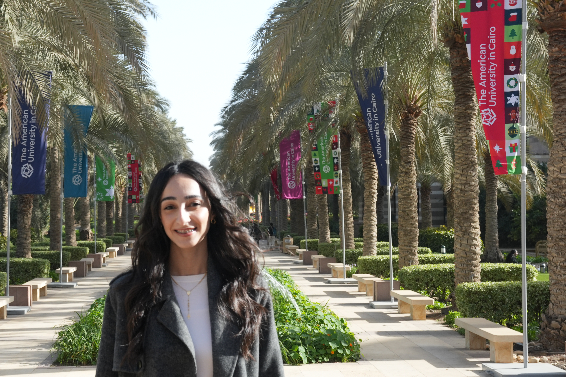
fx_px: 975
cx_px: 202
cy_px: 205
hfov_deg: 32.2
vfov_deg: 21.9
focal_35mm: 62
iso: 320
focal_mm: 42
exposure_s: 1/50
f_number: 6.3
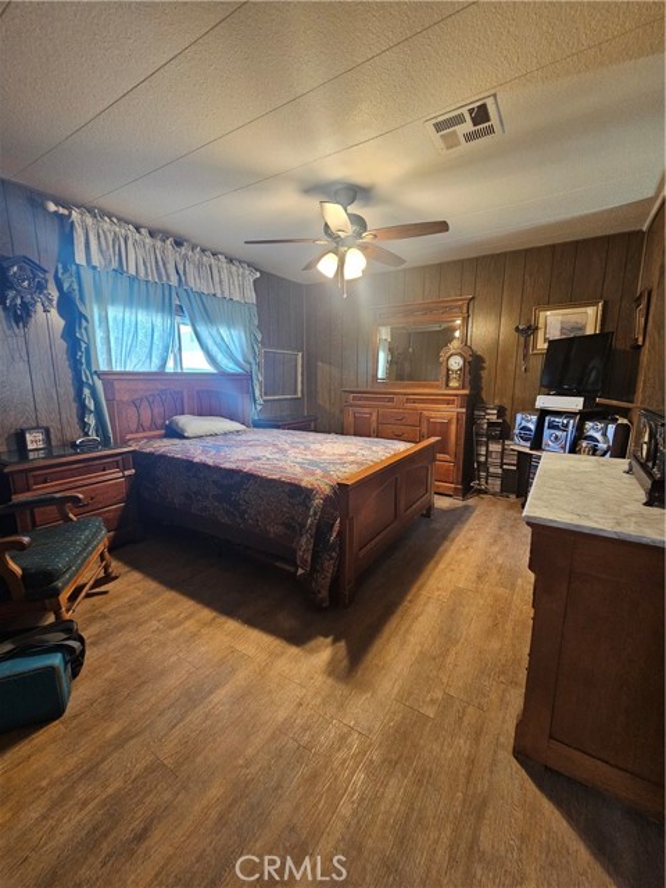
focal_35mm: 13
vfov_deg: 106.2
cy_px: 444
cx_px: 333
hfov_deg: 89.9
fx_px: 333
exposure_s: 1/30
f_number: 2.2
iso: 400
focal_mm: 2.2
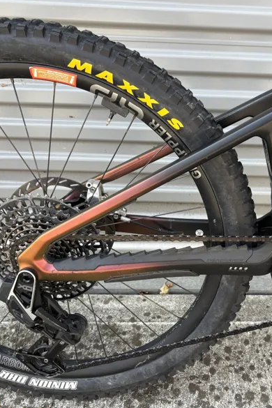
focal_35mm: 37
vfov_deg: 51.9
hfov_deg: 35.3
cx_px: 195
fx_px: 419
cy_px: 202
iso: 40
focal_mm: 5.96
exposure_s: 1/232
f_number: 1.6
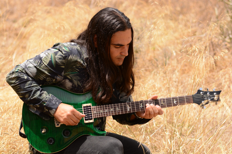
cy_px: 77
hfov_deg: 27.0
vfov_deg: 18.2
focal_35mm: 75
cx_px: 116
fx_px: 483
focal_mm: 50
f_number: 2.5
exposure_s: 1/1250
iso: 100
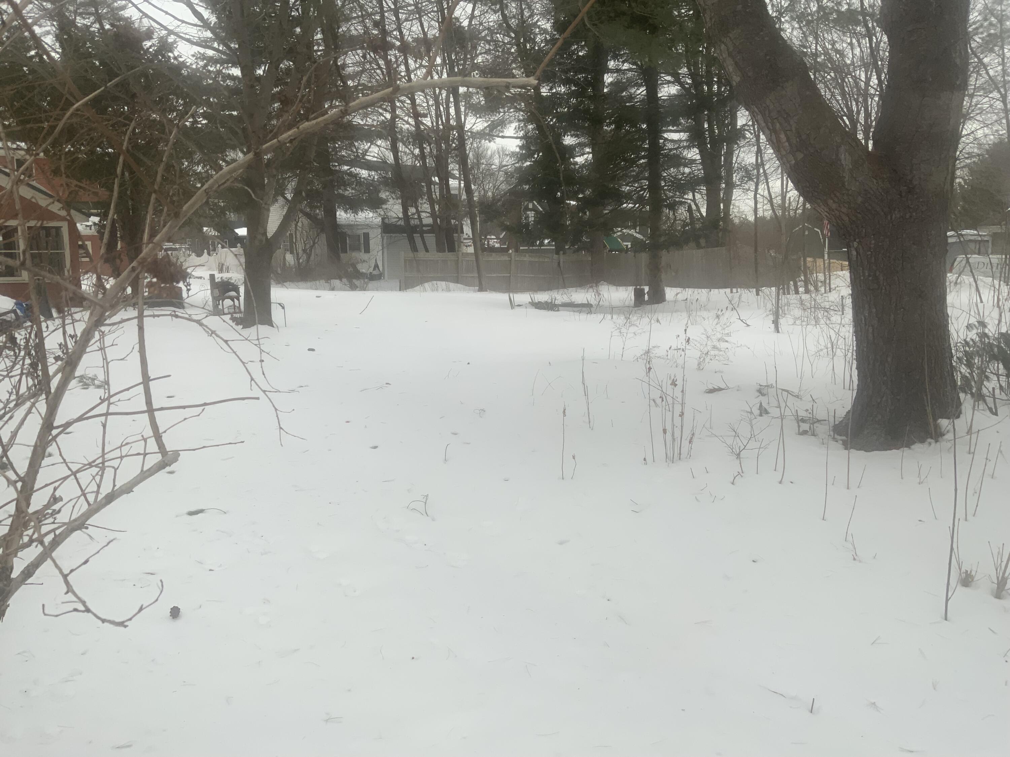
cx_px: 505
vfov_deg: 48.2
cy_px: 378
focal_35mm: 29
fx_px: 846
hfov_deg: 61.7
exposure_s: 1/268
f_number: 1.8
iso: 16
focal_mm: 3
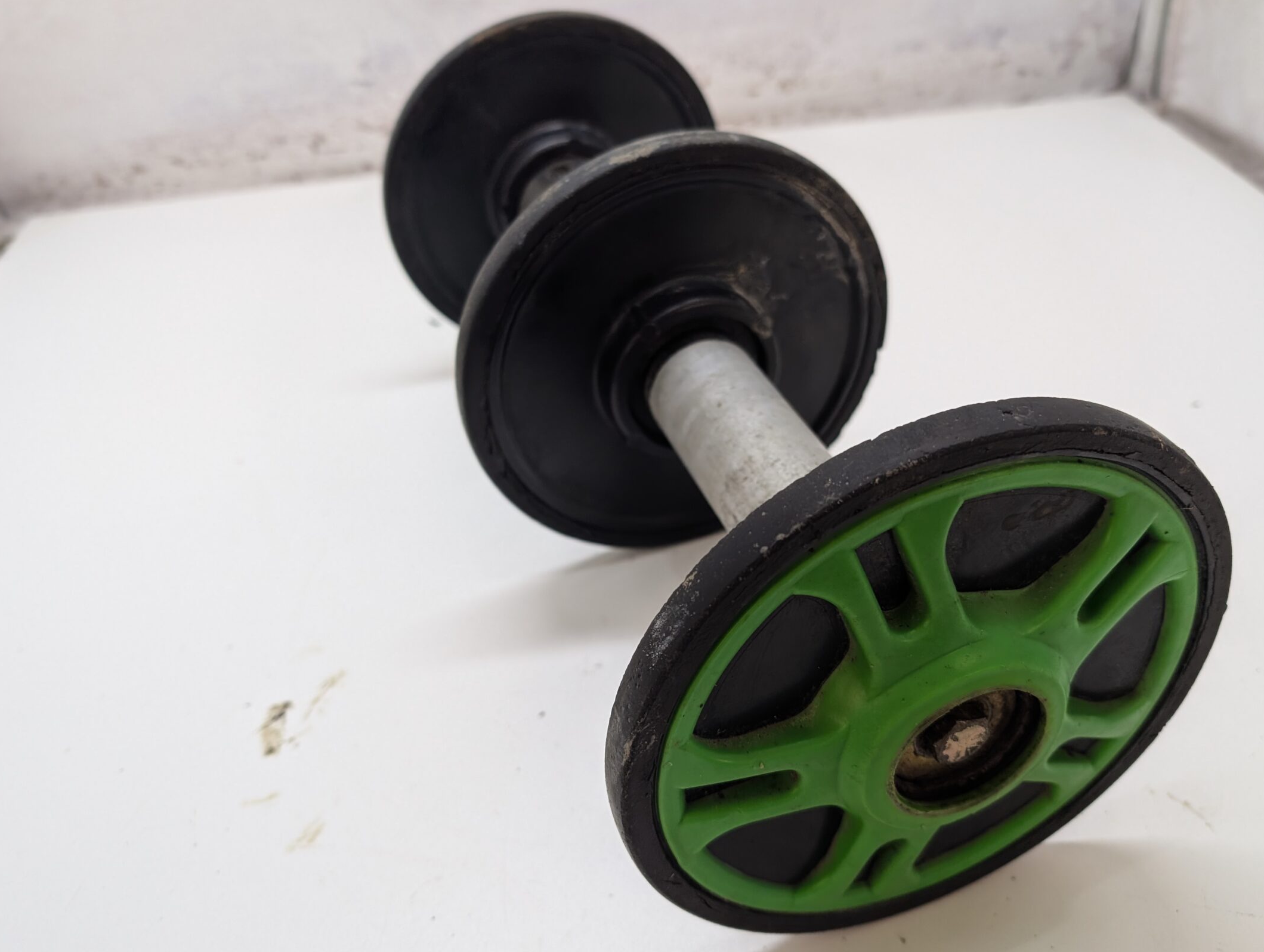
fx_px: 1061
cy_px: 478
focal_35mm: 29
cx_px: 681
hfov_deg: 61.5
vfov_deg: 48.3
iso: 176
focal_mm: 6.9
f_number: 1.68
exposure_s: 1/90.9
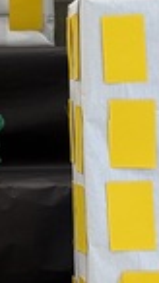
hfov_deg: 6.4
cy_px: 14
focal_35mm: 184
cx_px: -134
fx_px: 1381
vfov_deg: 11.6
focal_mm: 6.76
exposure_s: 1/100
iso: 125
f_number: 1.78
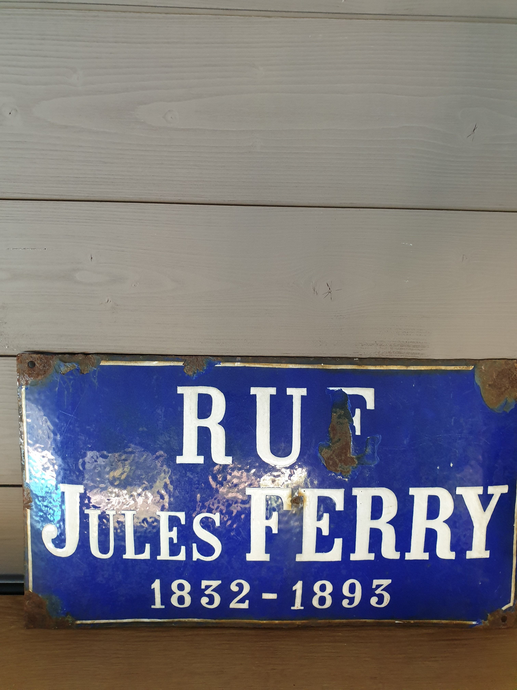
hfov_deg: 53.1
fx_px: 518
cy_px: 345
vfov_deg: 67.3
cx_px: 258
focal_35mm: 26
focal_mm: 4.3
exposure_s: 1/50
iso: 320
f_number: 2.4
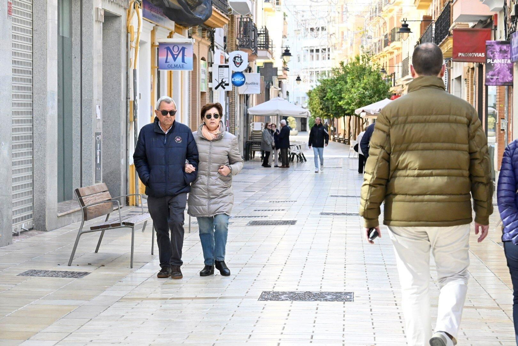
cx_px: 259
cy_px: 173
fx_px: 1468
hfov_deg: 20.0
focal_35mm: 102
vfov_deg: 13.4
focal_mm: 68
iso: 1250
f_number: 6.3
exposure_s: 1/400
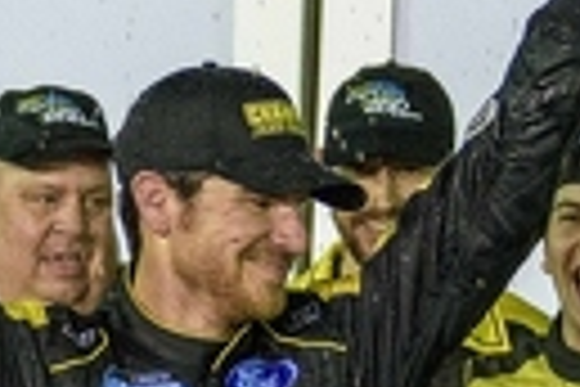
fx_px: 10359
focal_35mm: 643
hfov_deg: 3.2
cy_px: 382
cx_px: 513
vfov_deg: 2.1
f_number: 2.8
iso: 2500
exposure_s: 1/320
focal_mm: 70
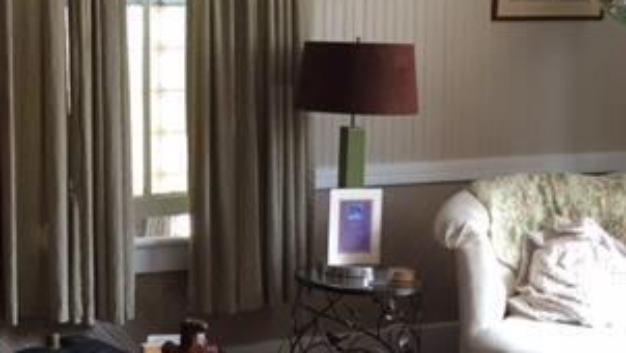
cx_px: 112
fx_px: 1112
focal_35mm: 67
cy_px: 120
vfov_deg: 18.0
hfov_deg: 30.6
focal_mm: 4.15
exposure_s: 1/30
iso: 80
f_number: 2.2
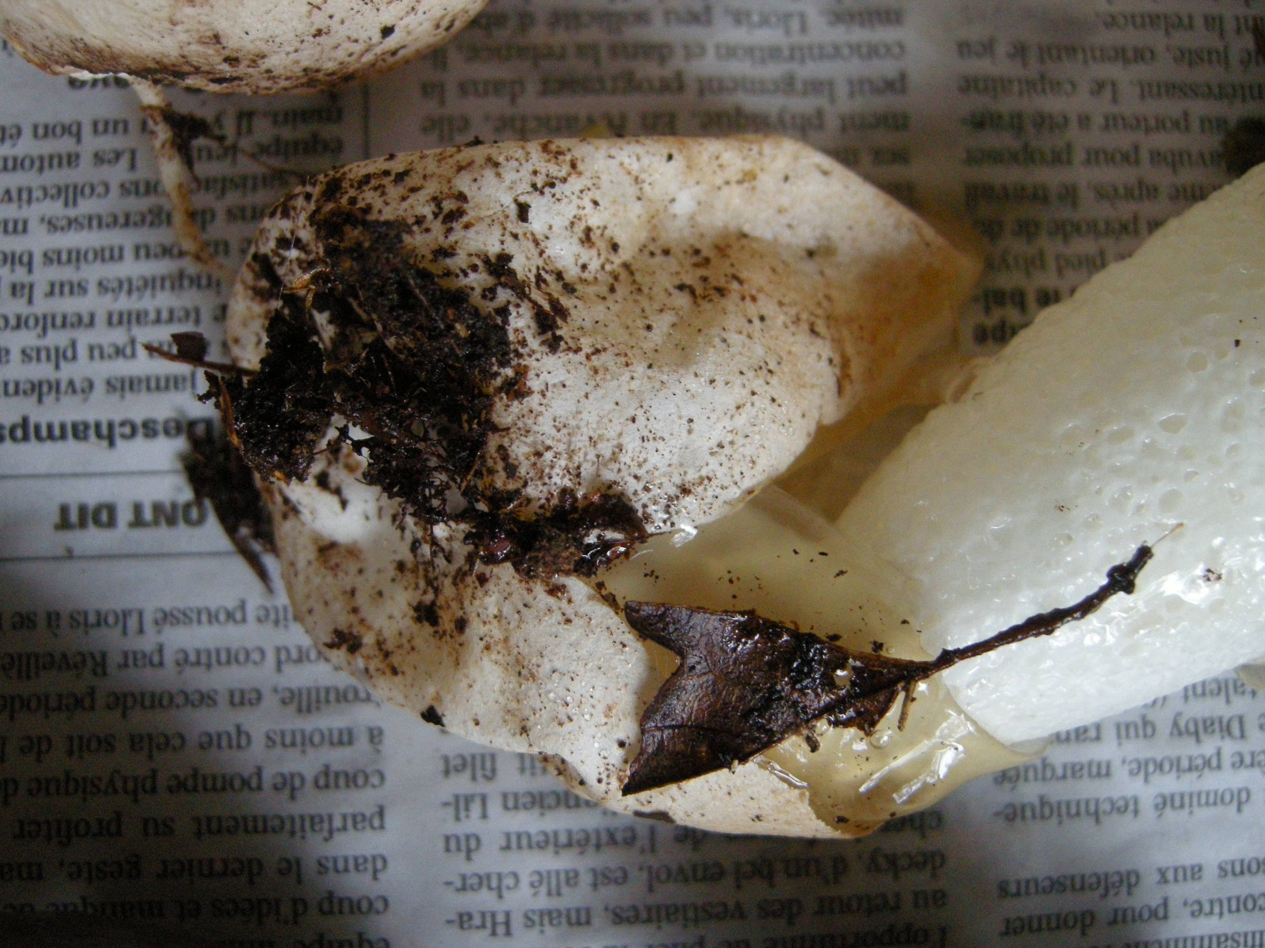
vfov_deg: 40.7
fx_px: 1279
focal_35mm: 35
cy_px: 474
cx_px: 632
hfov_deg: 52.6
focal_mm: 7.5
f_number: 2.7
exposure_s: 1/24
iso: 400
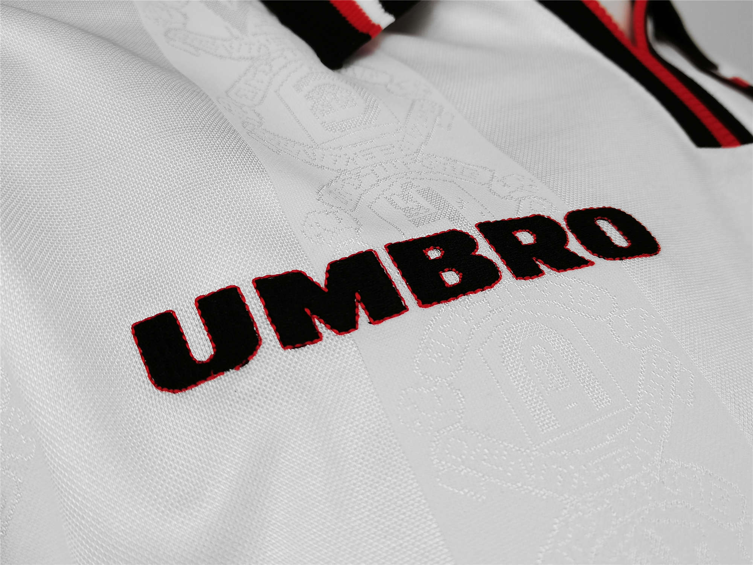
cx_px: 376
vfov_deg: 36.0
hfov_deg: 46.8
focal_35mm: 40
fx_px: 870
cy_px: 282
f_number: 1.8
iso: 80
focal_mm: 5.58
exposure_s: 1/100
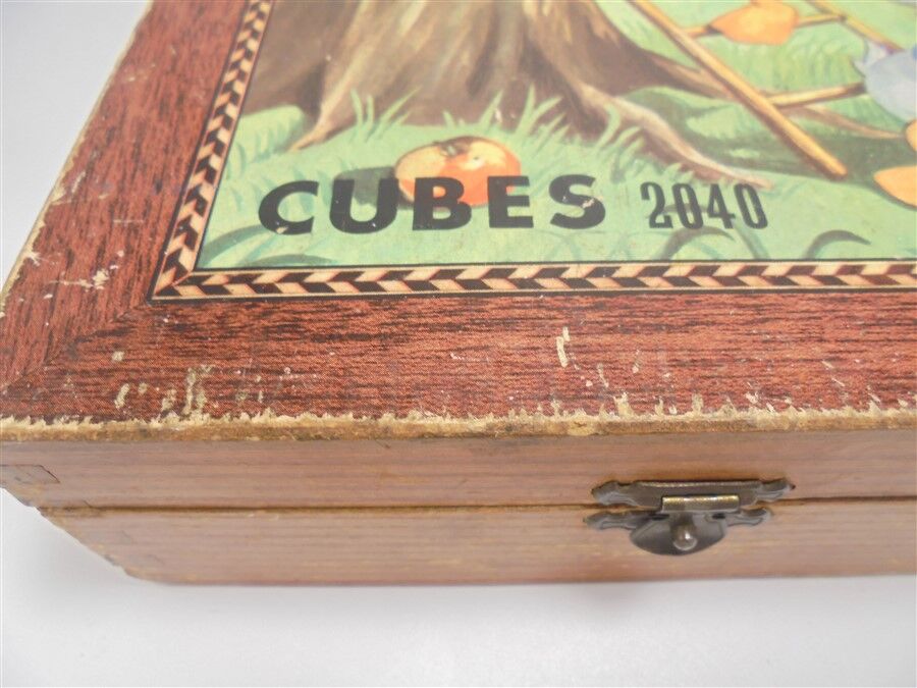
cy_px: 344
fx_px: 689
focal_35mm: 26
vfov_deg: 53.1
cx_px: 458
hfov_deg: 67.3
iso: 160
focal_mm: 4.6
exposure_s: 1/30
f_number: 3.5
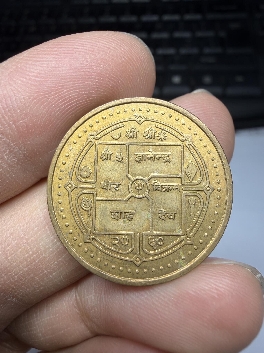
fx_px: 264
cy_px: 176
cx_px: 132
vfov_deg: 67.3
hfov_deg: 53.1
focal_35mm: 26
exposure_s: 1/121
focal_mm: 2.22
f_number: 2.2
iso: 40
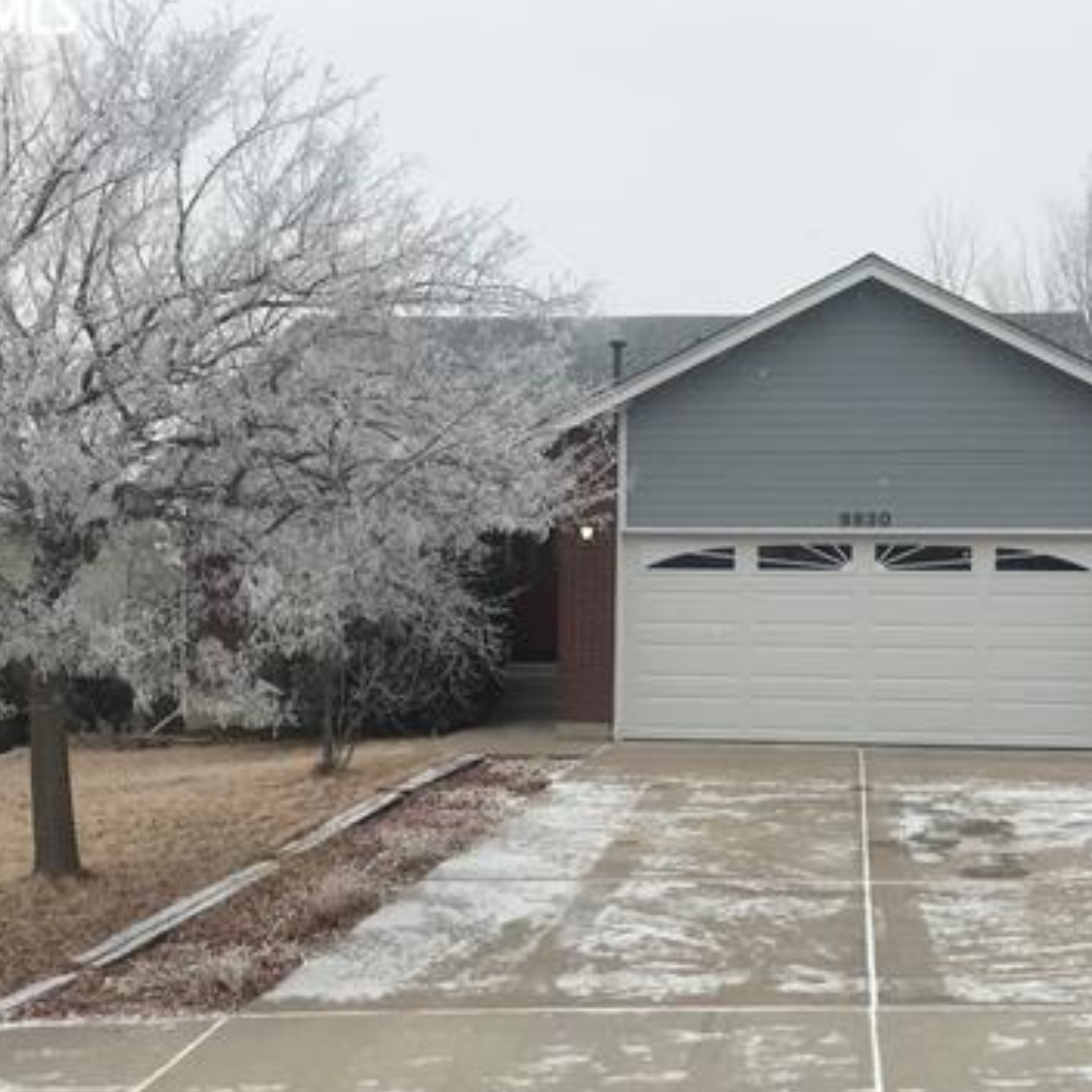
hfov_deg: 37.3
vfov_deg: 37.4
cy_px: 669
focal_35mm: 45
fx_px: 1606
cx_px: 676
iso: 20
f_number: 1.8
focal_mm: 3.99
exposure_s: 1/1168
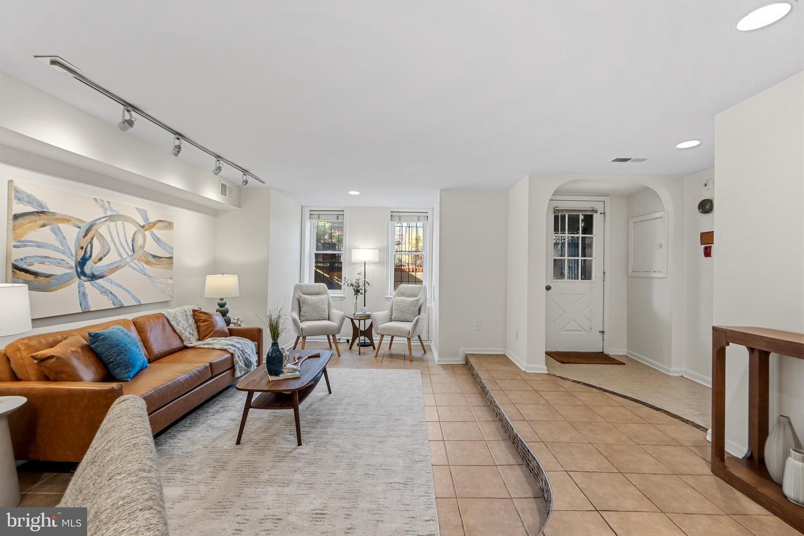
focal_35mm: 15
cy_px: 268
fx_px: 335
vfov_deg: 77.3
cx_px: 402
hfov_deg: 100.4
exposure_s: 1/15
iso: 100
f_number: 9
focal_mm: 10
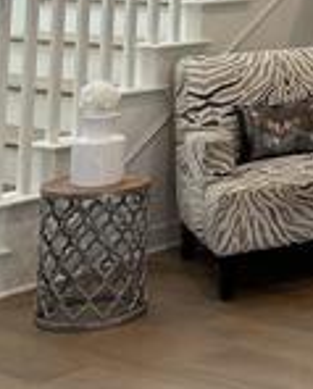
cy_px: -210
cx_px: 584
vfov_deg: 17.0
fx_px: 1166
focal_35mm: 101
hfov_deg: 13.5
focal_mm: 6.86
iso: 100
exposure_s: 1/120
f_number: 1.78
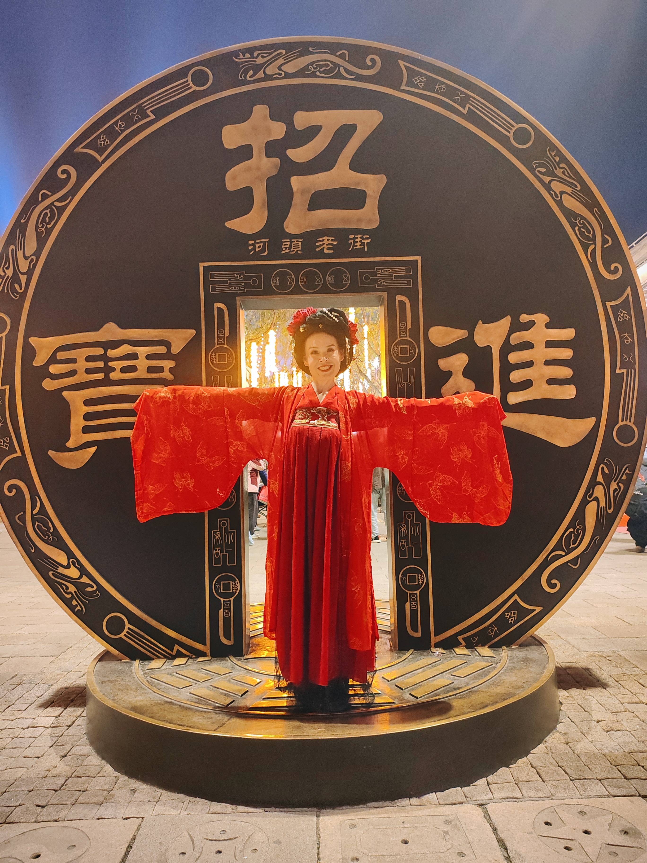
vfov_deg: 65.3
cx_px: 324
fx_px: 673
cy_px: 432
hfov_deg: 51.4
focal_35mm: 27
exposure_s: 1/50
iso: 1600
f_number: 1.8
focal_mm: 6.14
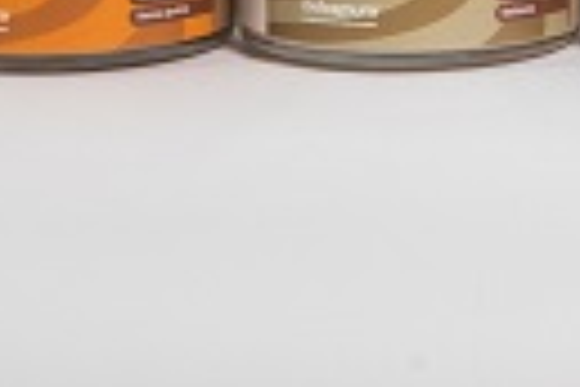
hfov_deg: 9.1
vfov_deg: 6.1
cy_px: -234
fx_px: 3592
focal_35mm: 223
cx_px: 742
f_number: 22
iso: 80
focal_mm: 32
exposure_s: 1/3
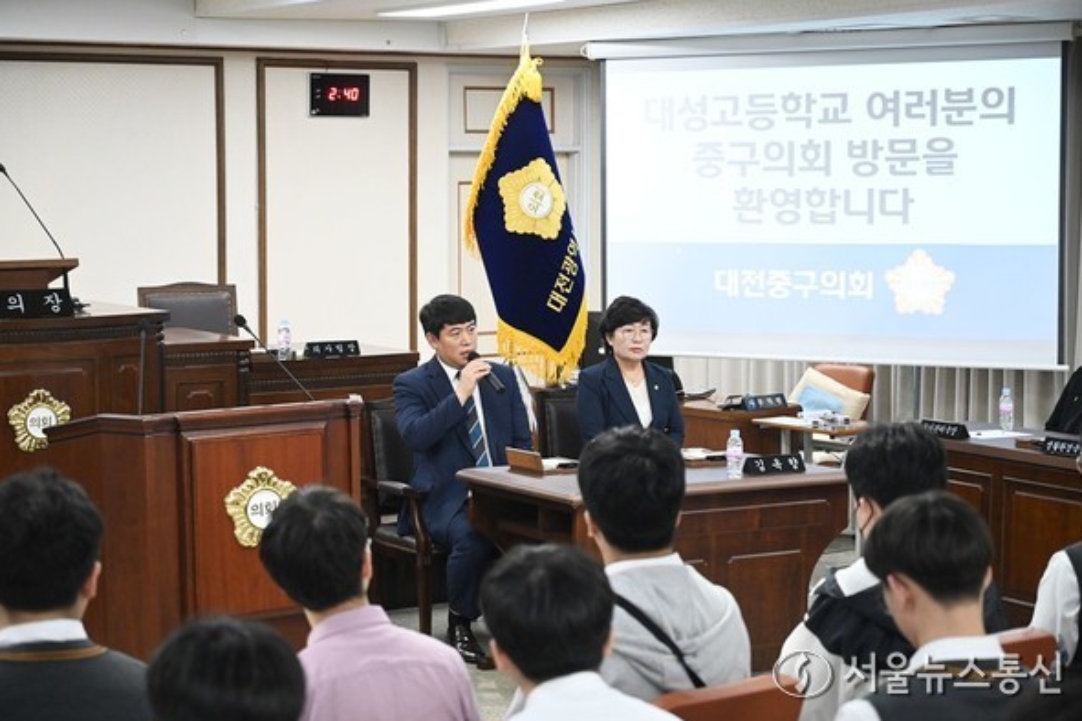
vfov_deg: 19.2
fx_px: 2134
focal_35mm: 71
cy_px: 363
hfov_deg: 28.5
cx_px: 544
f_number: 4
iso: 4000
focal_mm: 70
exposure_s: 1/400
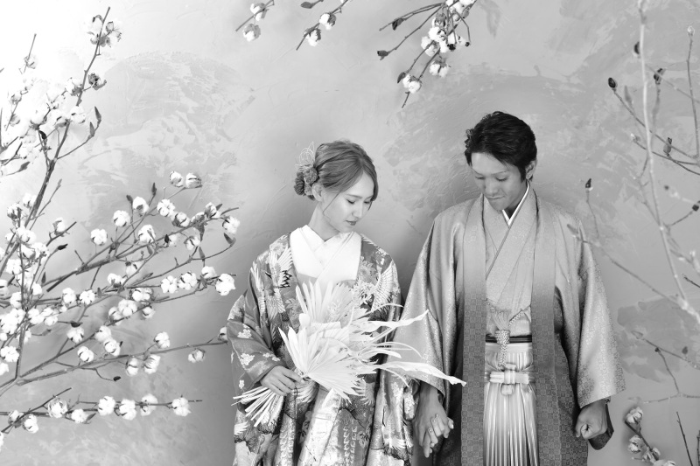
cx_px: 350
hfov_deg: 34.5
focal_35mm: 58
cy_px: 233
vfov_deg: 23.4
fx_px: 1127
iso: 500
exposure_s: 1/160
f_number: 2.8
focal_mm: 58
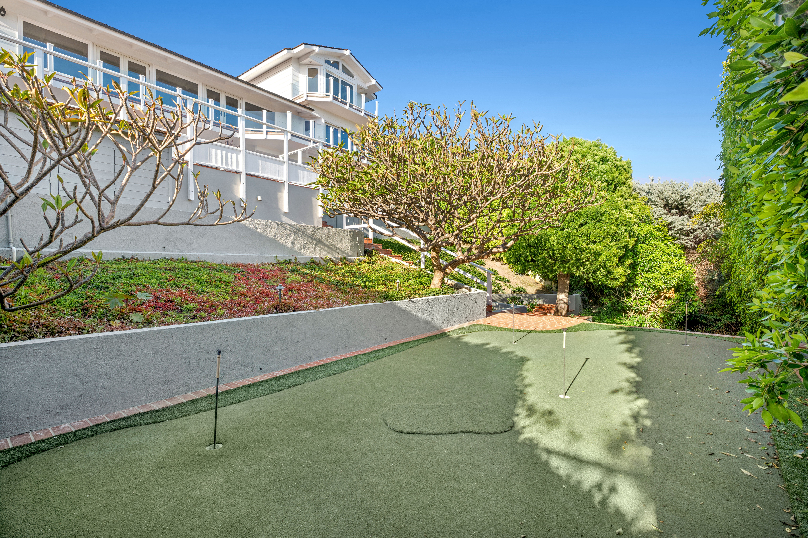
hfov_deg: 96.8
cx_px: 404
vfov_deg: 73.7
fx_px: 359
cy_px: 269
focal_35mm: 16
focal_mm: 16
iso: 100
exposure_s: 1/40
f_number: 9
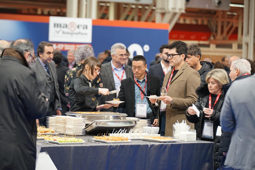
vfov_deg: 10.0
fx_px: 970
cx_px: 128
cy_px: 85
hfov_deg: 15.0
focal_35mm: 137
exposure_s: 1/200
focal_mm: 137
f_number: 3.5
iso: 2000
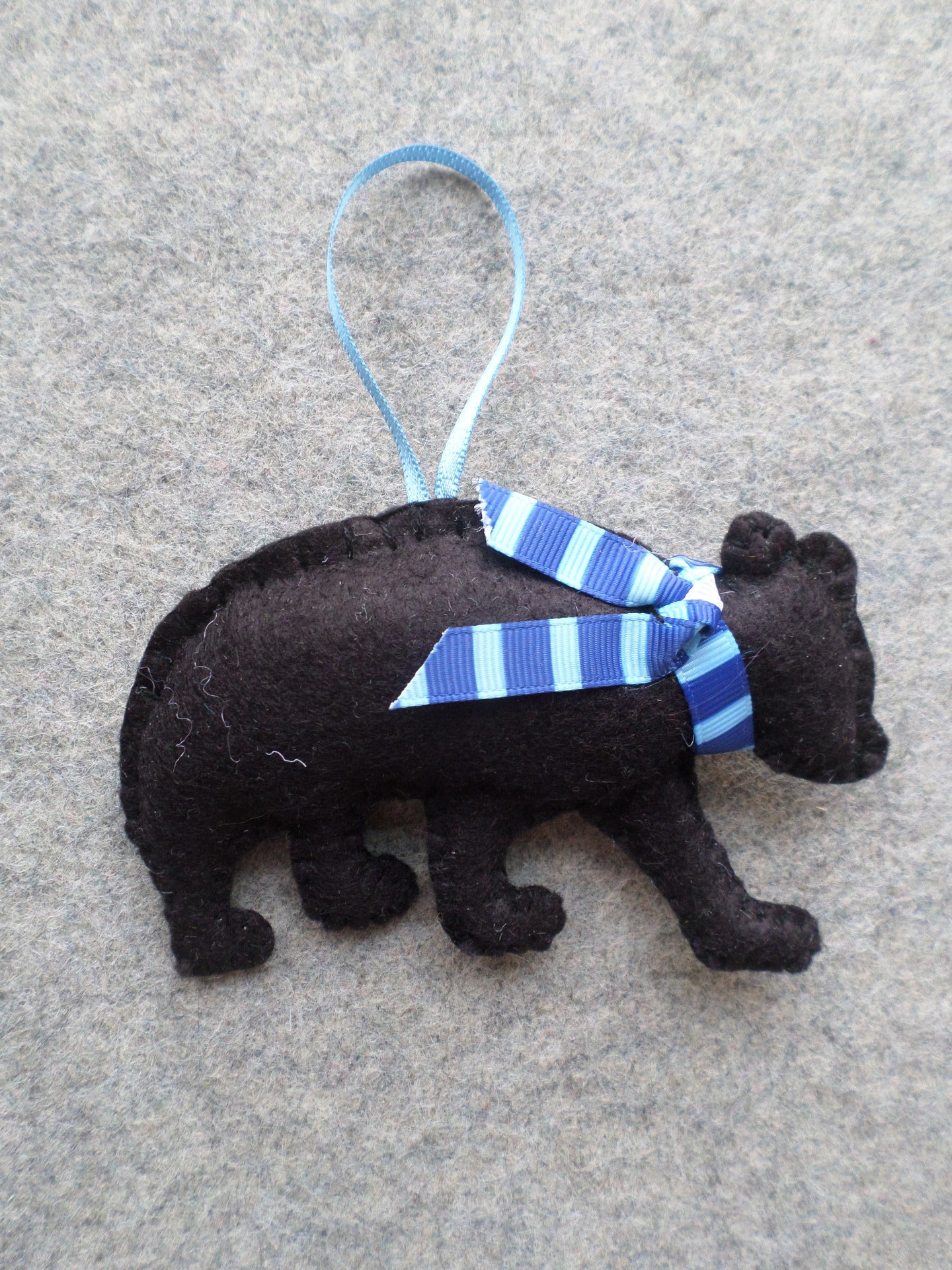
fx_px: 917
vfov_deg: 69.4
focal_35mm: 25
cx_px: 476
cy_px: 635
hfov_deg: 54.9
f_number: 2.5
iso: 100
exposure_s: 1/30
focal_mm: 4.5
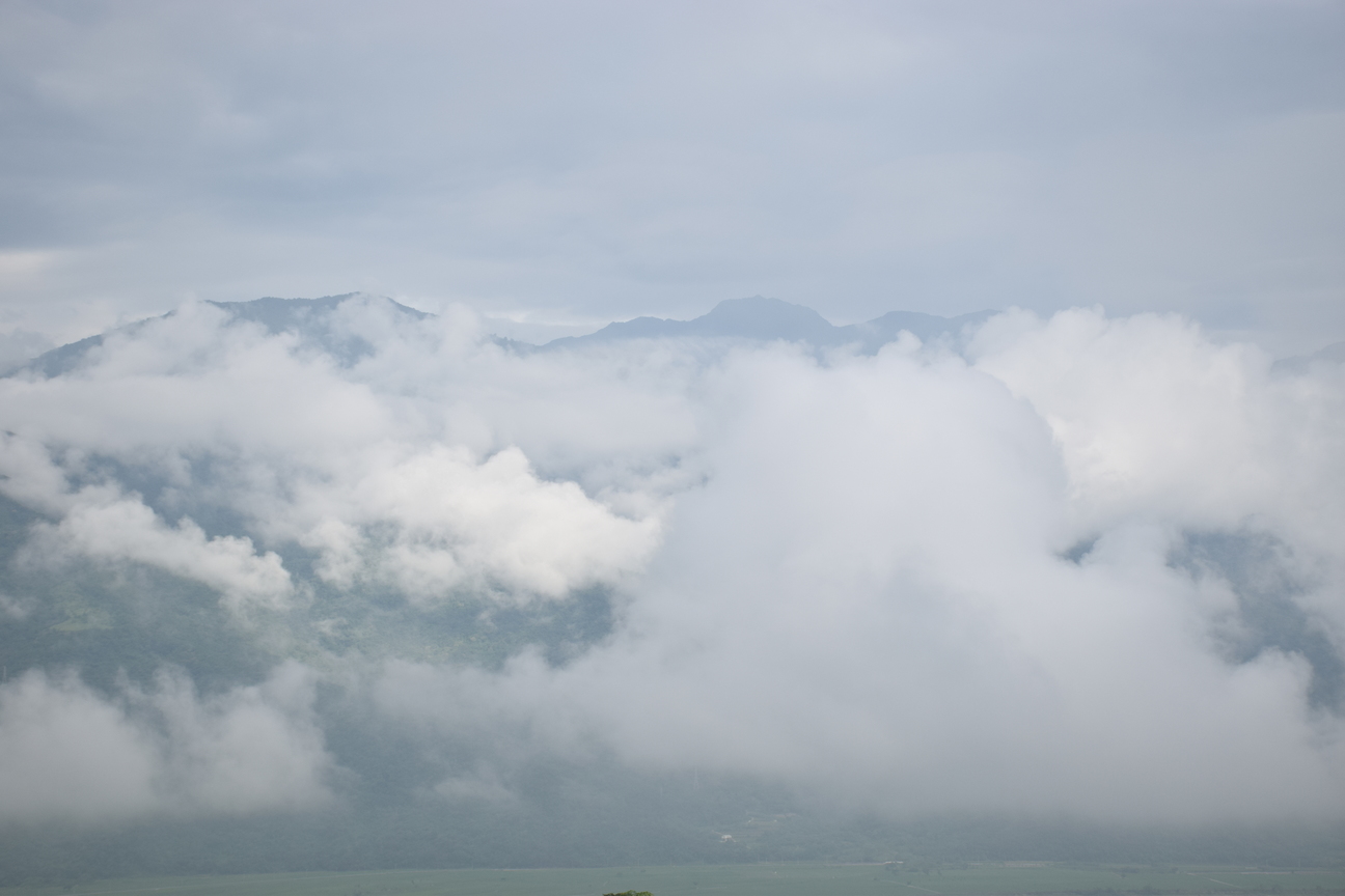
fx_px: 2522
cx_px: 672
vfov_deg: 20.2
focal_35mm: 68
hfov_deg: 29.9
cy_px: 448
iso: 320
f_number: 6.3
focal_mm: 45
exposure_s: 1/1000
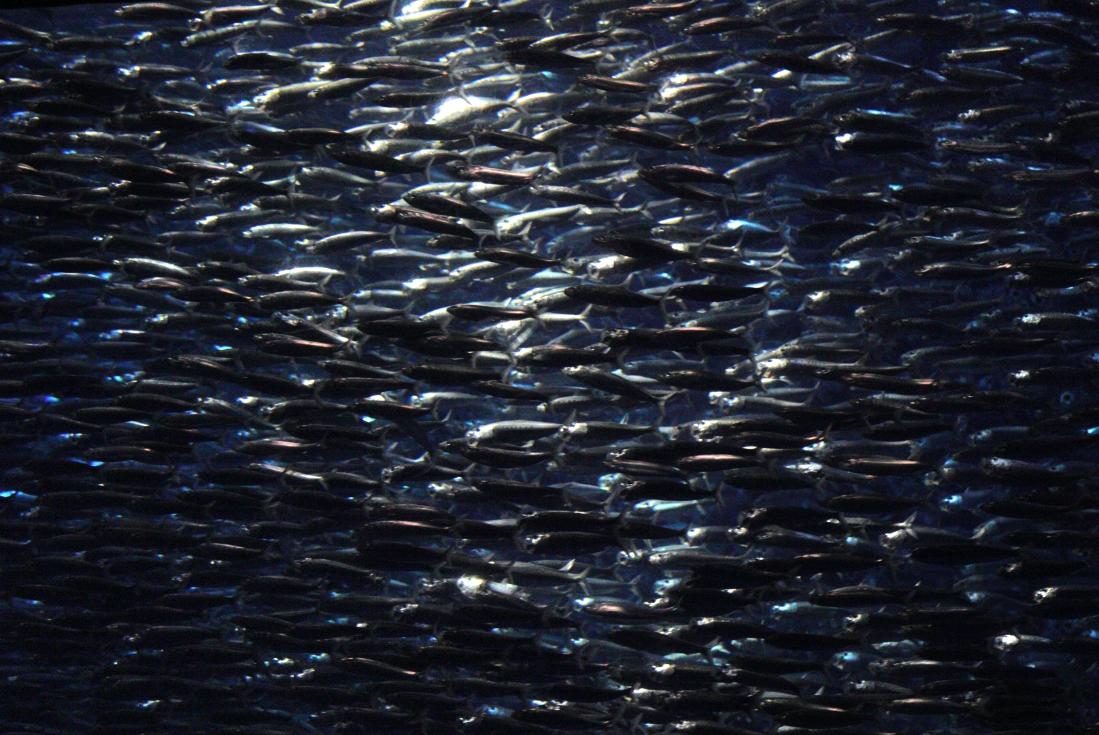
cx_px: 550
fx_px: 4124
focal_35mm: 135
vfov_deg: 10.2
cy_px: 368
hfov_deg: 15.2
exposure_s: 1/161
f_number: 5
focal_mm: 90
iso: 4000
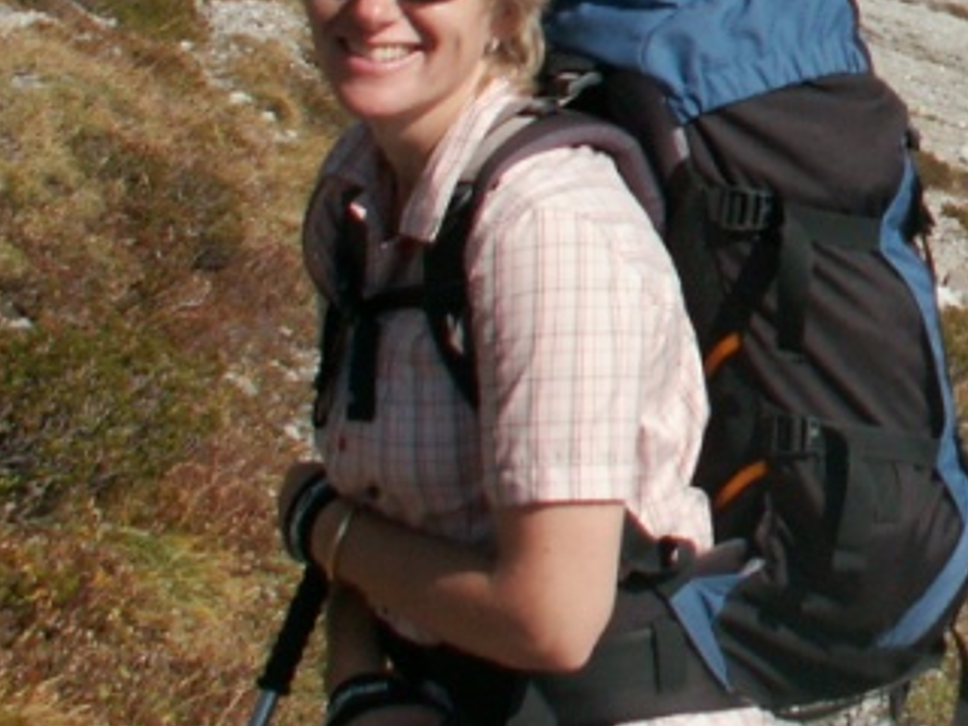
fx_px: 3132
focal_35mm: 112
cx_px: 1379
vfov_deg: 12.9
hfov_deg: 16.3
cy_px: -118
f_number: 4.5
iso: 50
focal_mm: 5.86
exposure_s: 1/640
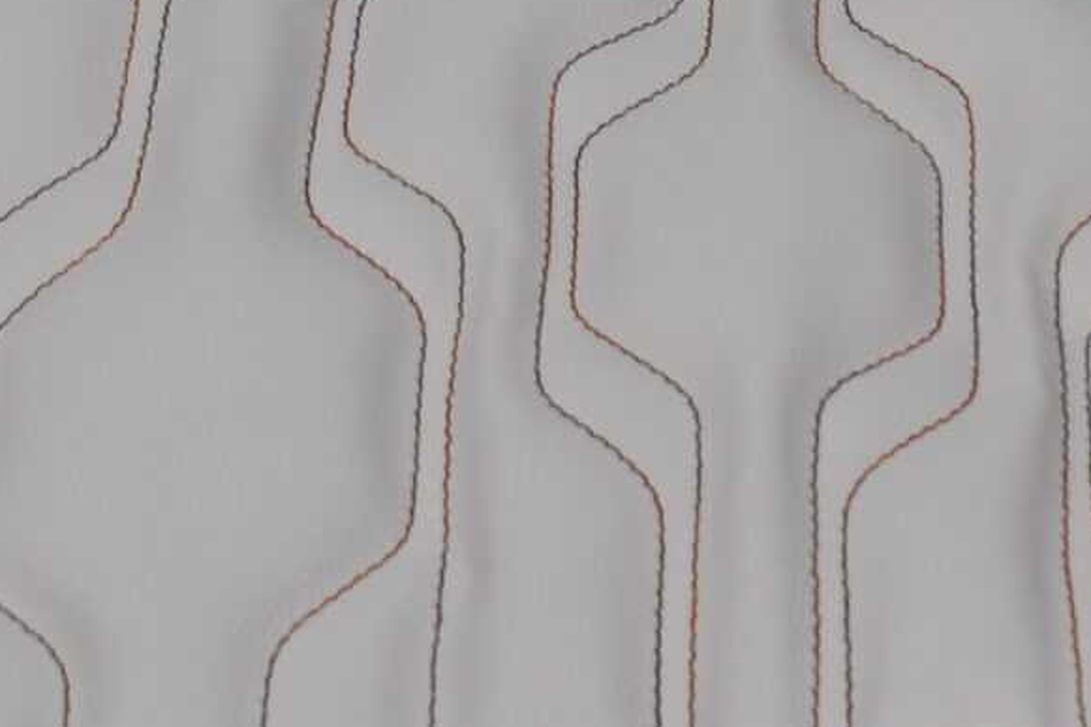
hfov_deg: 12.3
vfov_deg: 8.1
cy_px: -348
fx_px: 5005
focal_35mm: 165
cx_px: 1104
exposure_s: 1/125
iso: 320
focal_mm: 25
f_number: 5.6
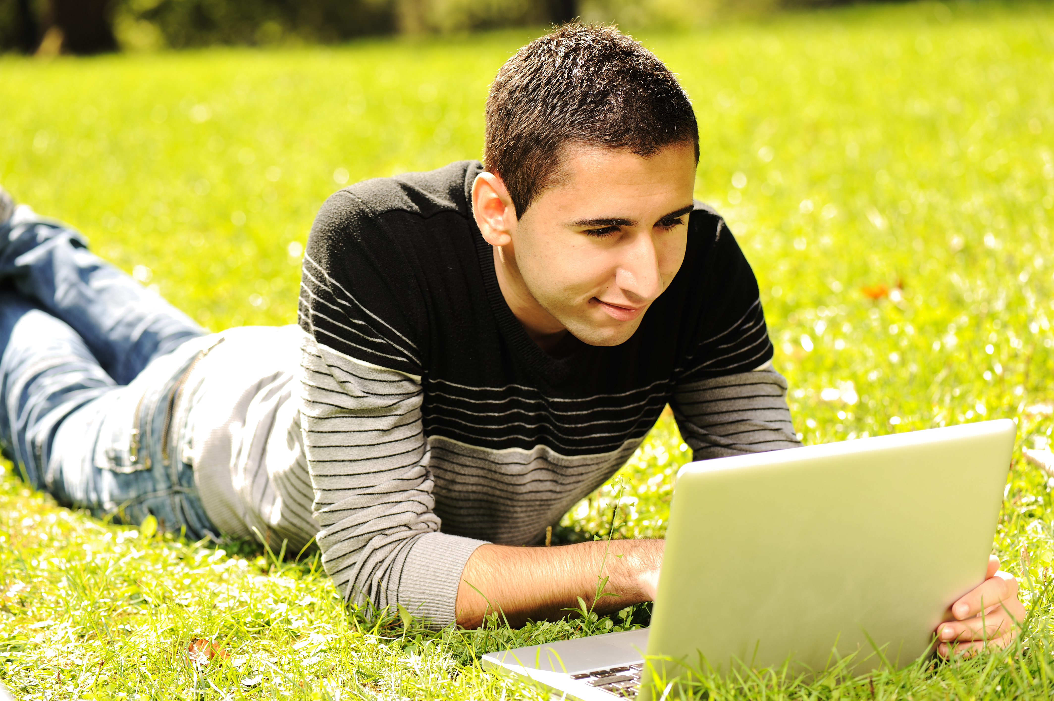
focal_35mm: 105
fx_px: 3072
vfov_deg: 13.0
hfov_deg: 19.5
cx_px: 527
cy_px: 350
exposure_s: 1/200
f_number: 4.5
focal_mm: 105
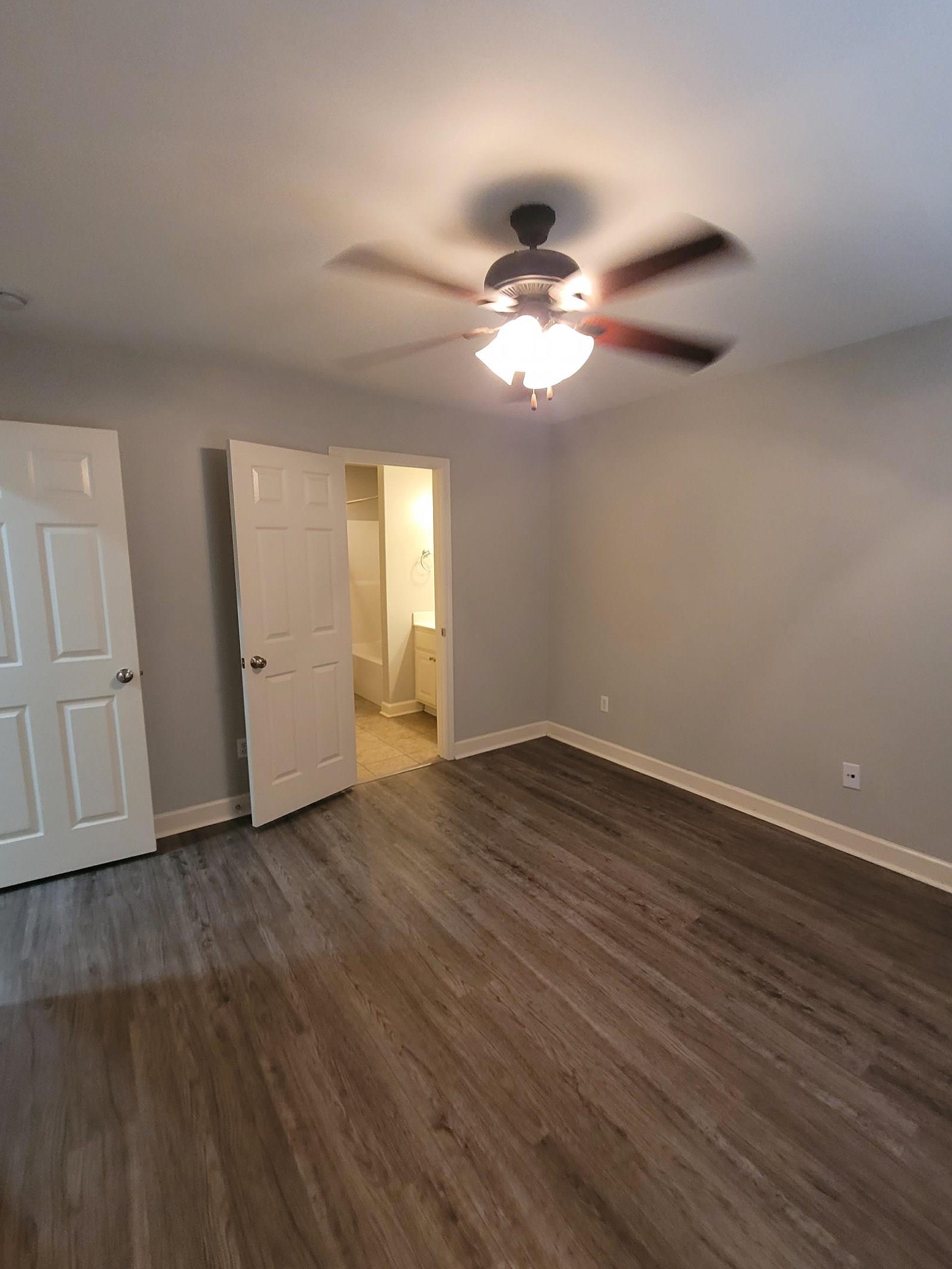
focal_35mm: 14
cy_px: 624
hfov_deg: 85.6
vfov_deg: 102.0
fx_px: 513
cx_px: 499
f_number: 2.2
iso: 320
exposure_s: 1/40
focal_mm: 2.2
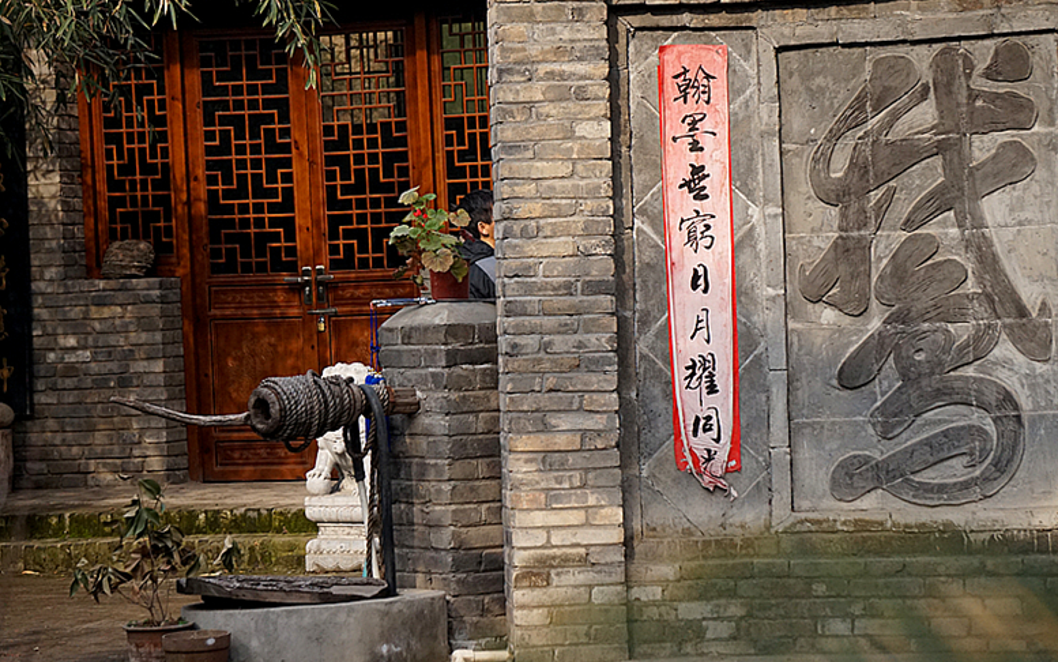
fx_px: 4024
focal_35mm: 140
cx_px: 528
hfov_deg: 15.0
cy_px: 324
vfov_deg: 9.4
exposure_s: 1/4000
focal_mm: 91
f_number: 5.6
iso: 1250
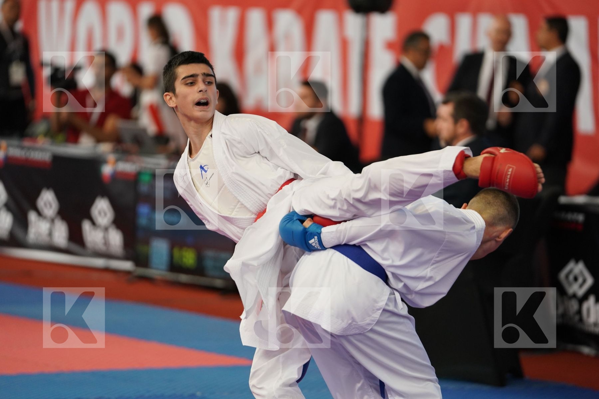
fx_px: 3328
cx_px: 300
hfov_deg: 10.3
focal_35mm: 200
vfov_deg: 6.9
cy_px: 200
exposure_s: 1/1000
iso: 2000
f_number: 2.8
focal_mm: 200
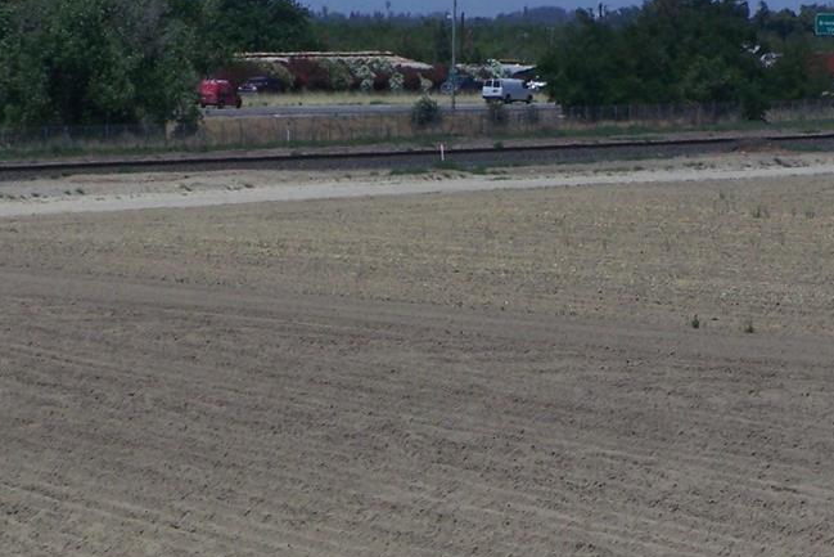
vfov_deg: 4.1
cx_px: 532
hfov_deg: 6.2
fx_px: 7739
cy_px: 370
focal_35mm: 334
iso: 64
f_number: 4.5
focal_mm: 23.1
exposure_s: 1/1000
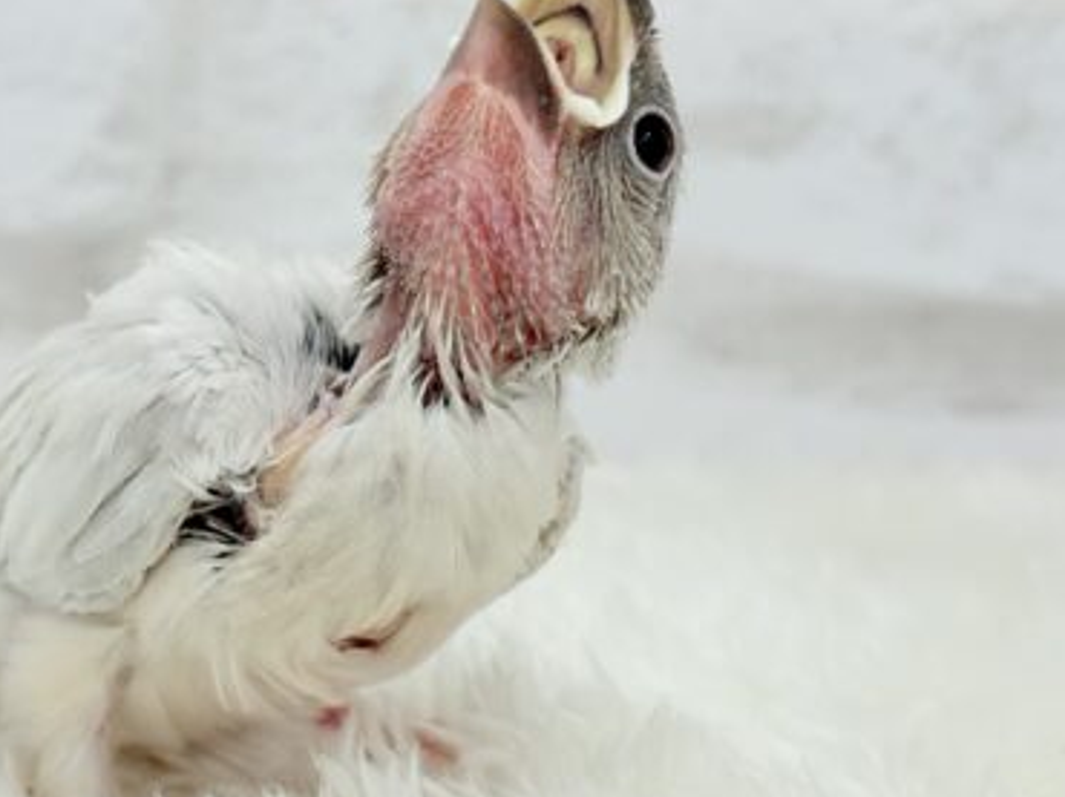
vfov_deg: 16.4
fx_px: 2767
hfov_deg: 21.7
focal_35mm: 90
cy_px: 363
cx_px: 400
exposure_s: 1/100
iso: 80
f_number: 1.6
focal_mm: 5.96
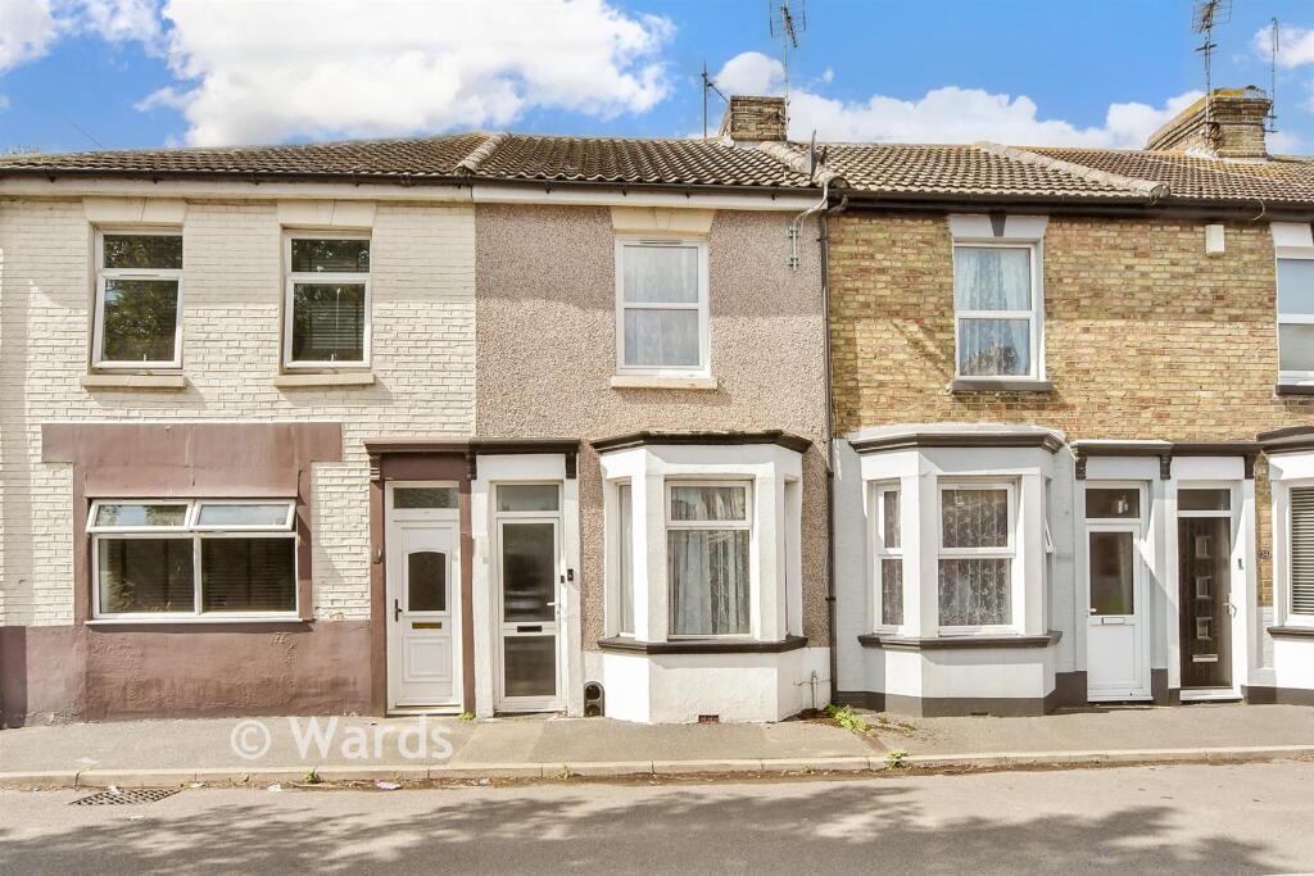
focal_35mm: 15
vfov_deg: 77.3
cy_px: 438
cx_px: 657
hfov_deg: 100.4
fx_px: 548
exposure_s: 1/500
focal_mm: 10
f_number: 11
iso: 640
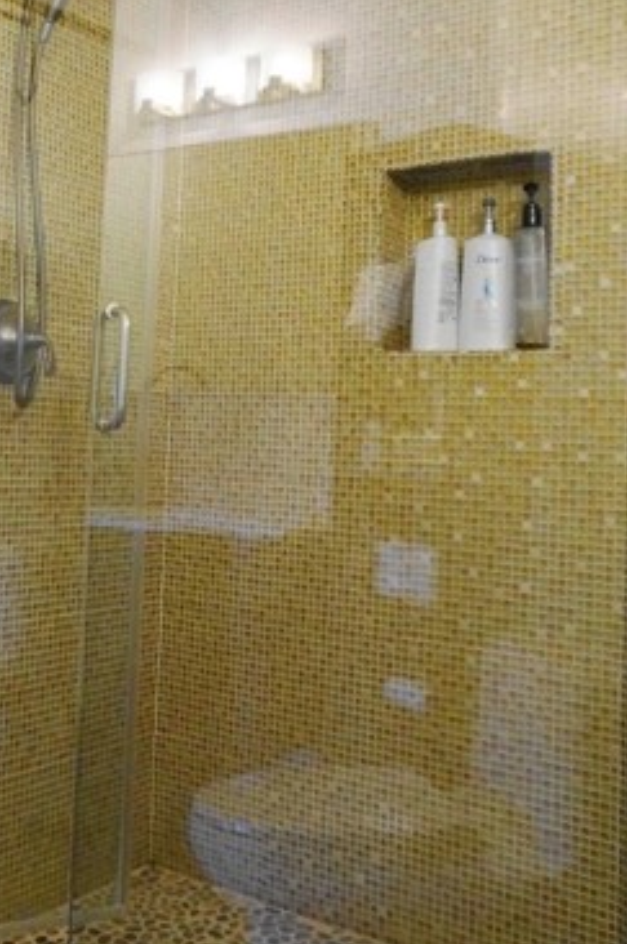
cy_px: 361
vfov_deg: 46.1
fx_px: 1100
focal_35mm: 42
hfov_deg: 31.2
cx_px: 146
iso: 3200
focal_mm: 16
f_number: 4
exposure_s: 1/160
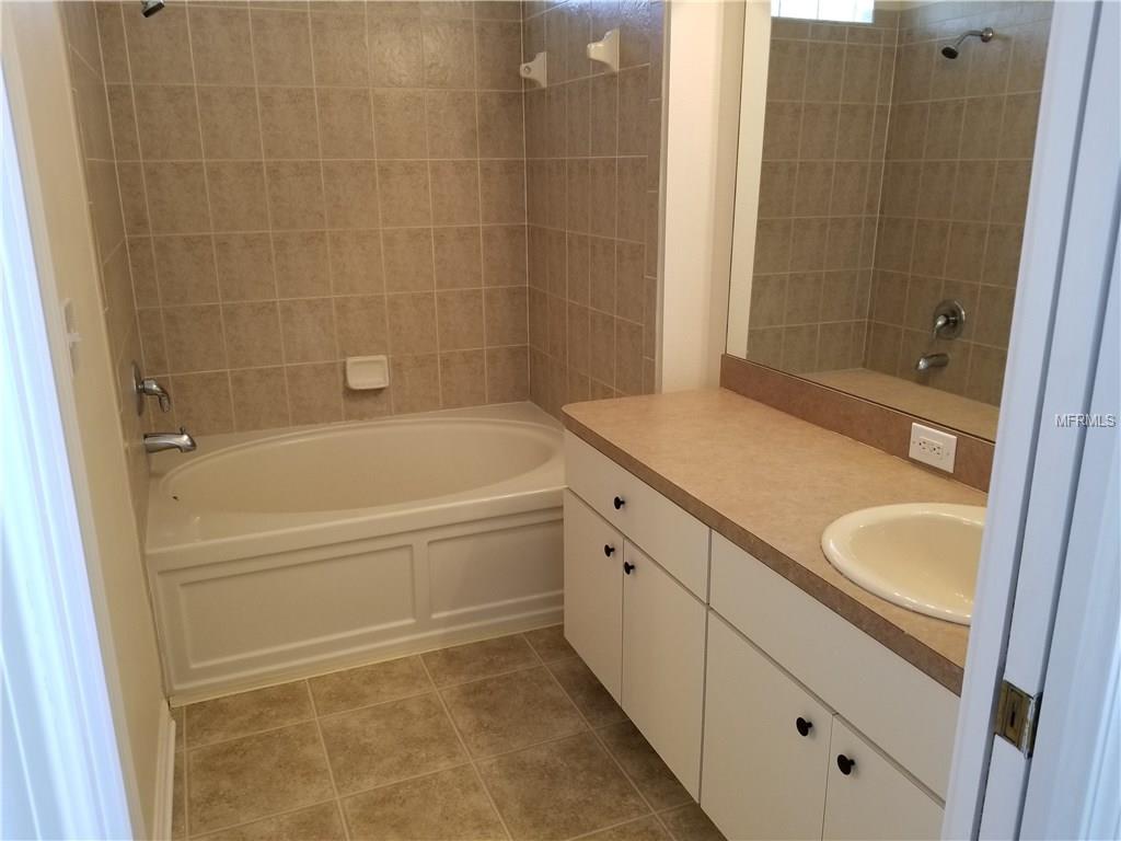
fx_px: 842
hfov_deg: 67.3
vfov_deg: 53.1
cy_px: 420
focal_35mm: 26
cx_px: 560
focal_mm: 4.3
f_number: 1.7
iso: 160
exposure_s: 1/60
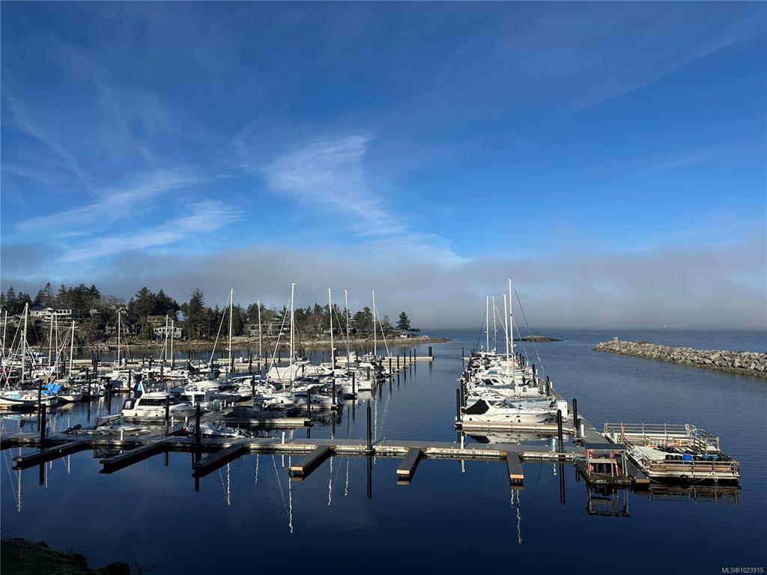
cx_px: 384
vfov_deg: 56.8
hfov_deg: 71.6
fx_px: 532
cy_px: 288
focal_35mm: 24
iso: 80
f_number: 1.78
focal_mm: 6.86
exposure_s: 1/6623
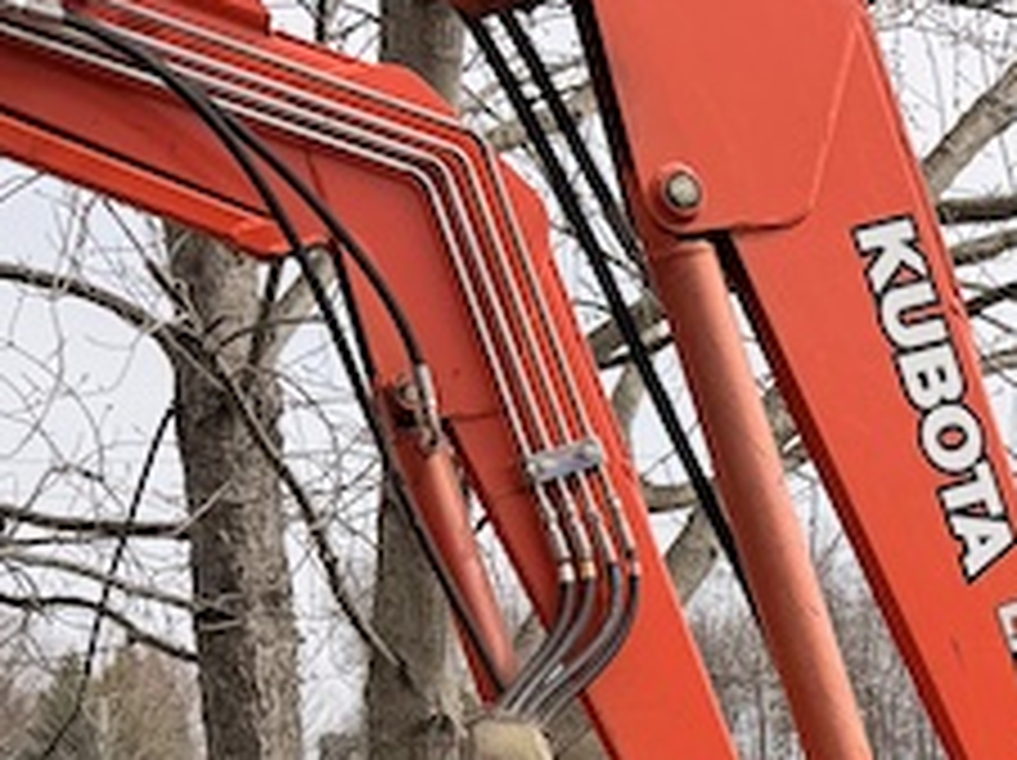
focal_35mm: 85
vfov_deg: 15.5
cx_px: 1296
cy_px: 1250
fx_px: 2495
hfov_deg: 21.1
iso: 100
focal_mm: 6.76
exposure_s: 1/3759
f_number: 1.78
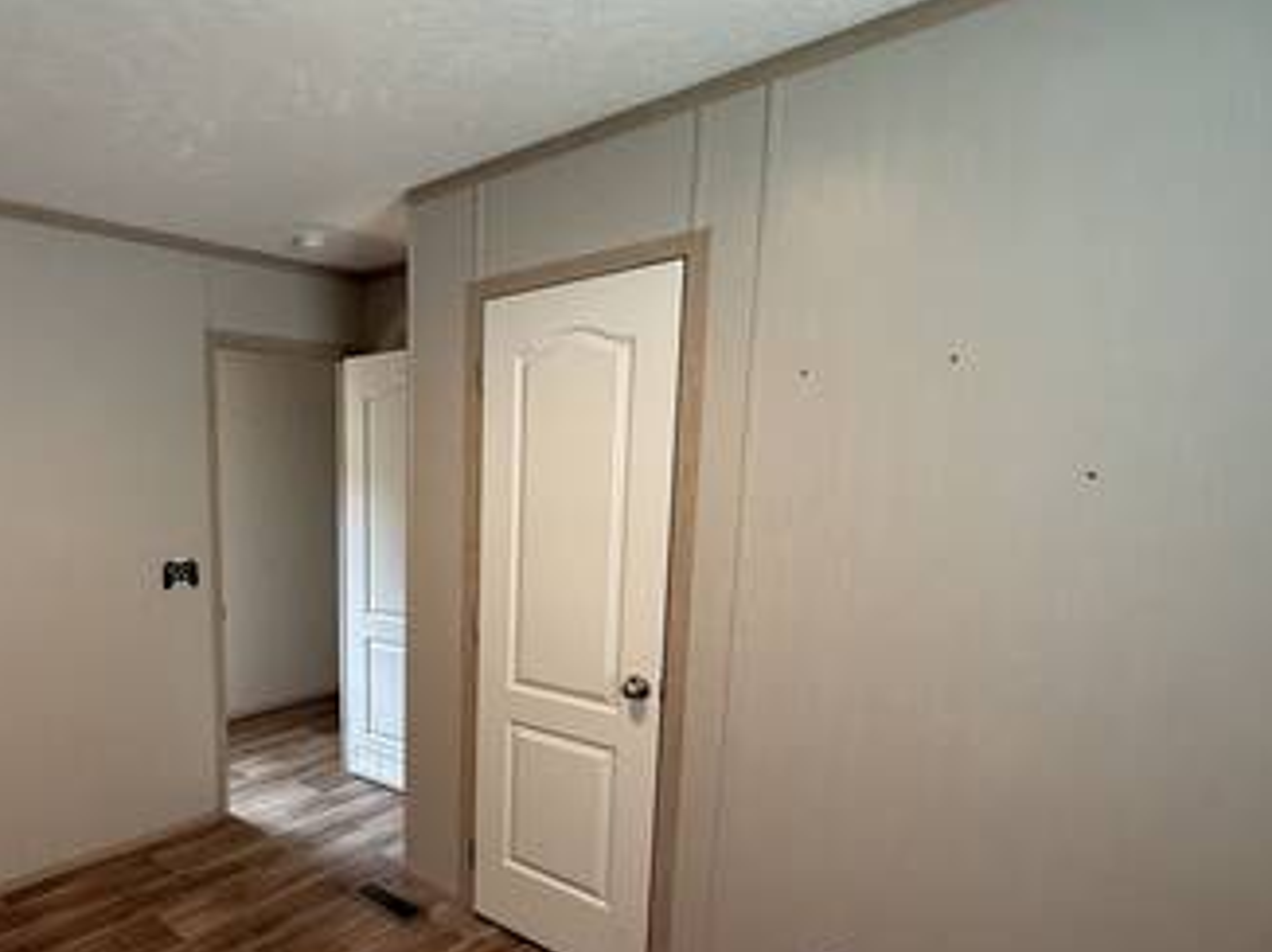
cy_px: 589
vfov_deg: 60.3
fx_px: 808
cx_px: 293
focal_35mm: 22
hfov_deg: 70.4
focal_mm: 2.22
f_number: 2.2
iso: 320
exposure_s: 1/120
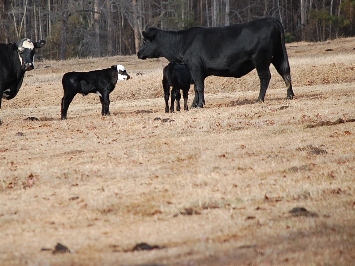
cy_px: 100
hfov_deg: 6.2
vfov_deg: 4.6
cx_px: 128
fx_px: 3302
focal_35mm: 322
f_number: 5.3
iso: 400
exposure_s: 1/640
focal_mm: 150
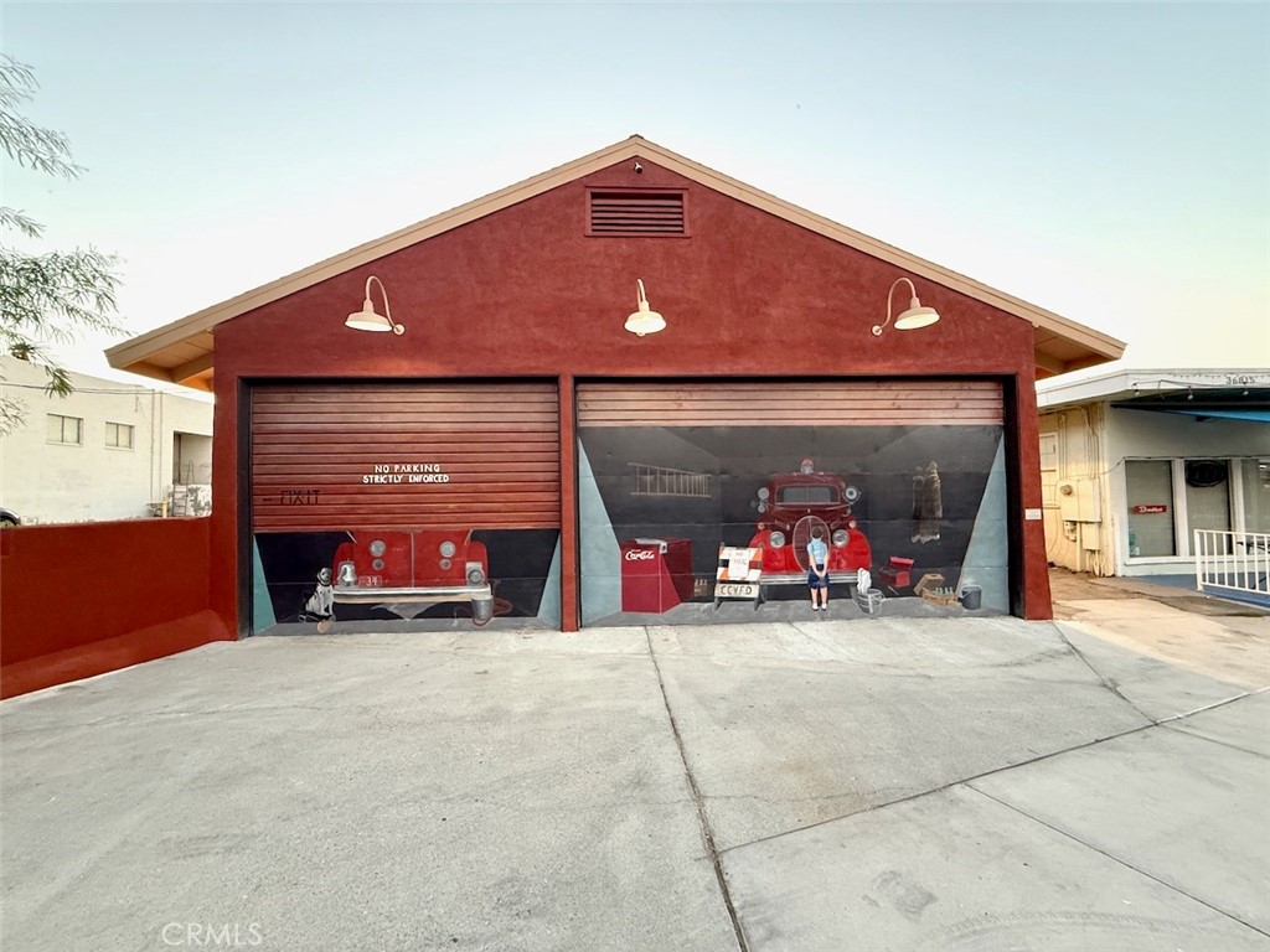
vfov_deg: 85.7
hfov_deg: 102.1
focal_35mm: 14
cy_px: 476
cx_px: 635
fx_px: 514
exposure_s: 1/60
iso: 400
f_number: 2.2
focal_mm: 2.22
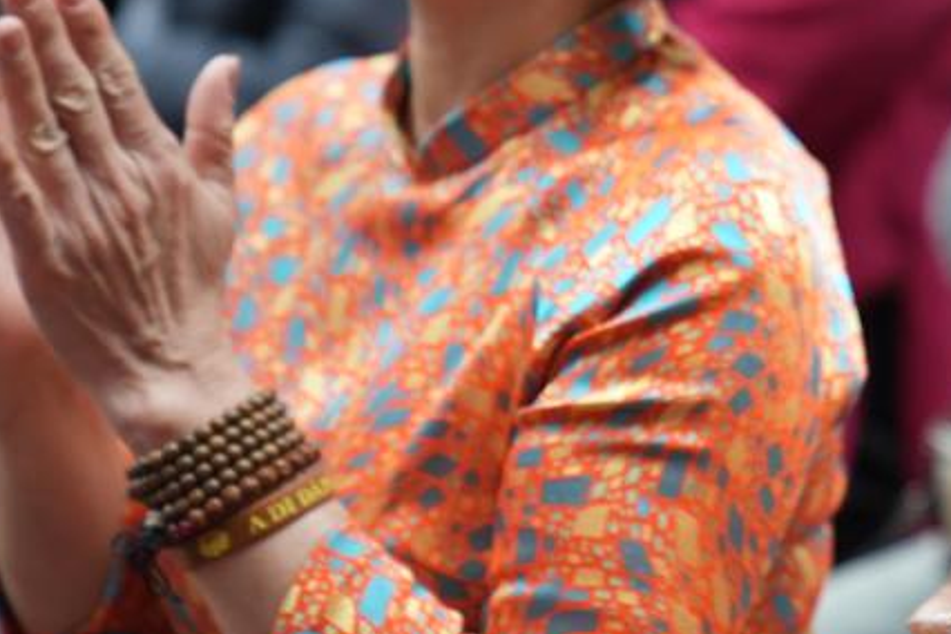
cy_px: -83
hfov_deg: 10.3
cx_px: 1072
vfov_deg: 6.9
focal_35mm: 197
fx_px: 5204
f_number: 2.8
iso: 500
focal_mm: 70
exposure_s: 1/80
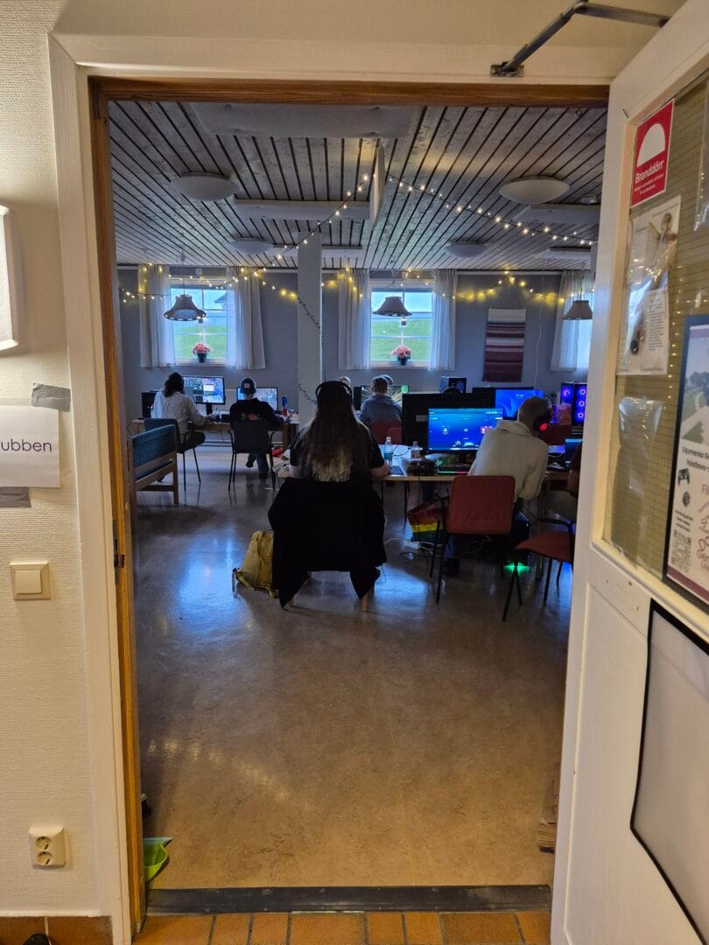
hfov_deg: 58.9
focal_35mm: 23
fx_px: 628
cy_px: 472
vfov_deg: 73.9
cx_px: 354
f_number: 1.8
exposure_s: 1/100
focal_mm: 5.4
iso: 800
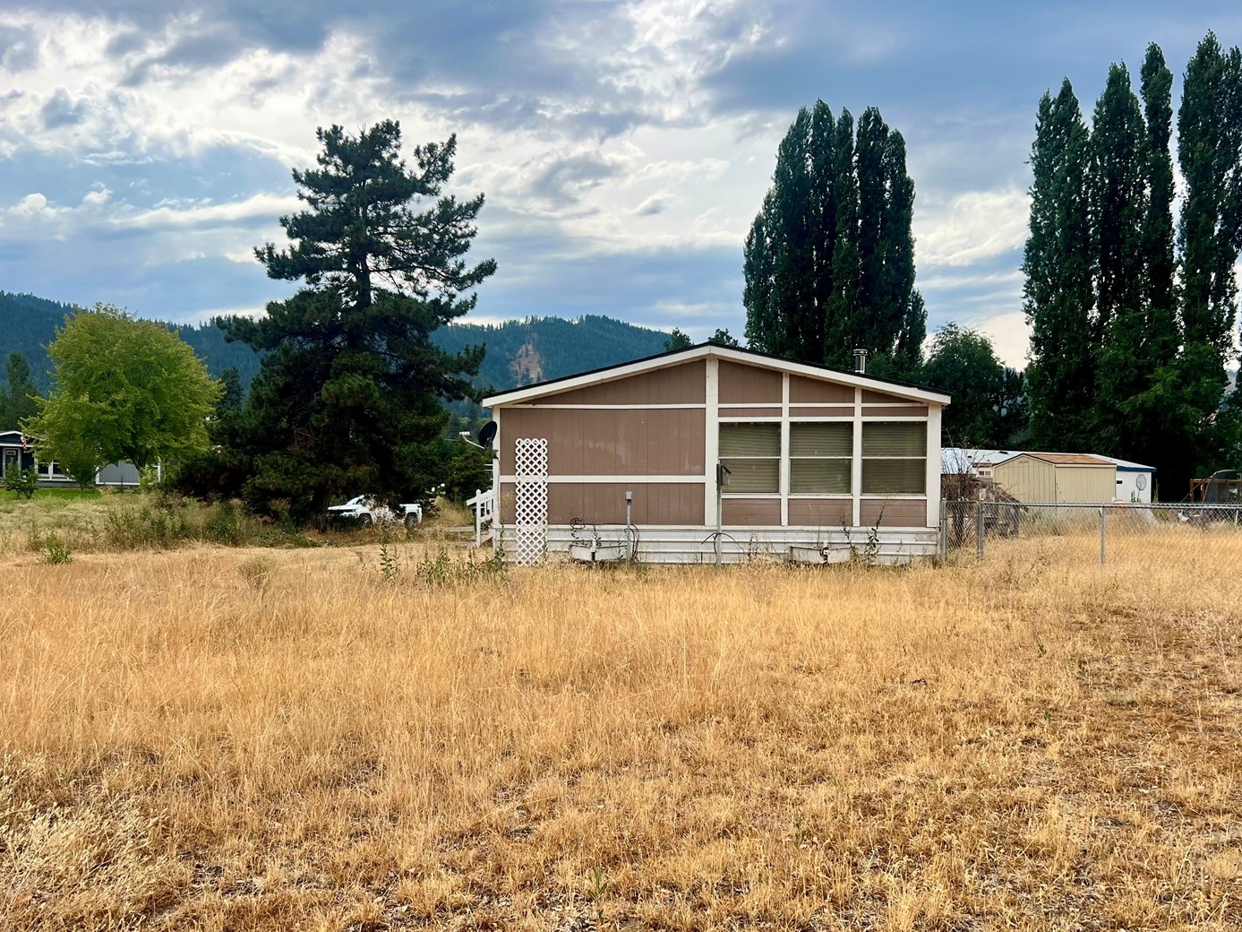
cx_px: 642
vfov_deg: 46.7
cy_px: 511
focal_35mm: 30
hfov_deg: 60.0
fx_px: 1076
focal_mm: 5.7
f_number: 1.5
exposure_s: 1/3165
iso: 50
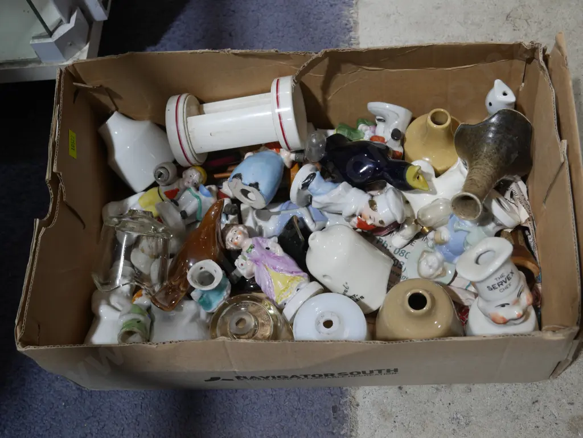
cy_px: 219
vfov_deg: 31.5
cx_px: 292
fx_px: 775
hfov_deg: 41.2
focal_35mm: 46
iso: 400
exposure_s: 1/60
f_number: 5.1
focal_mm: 23
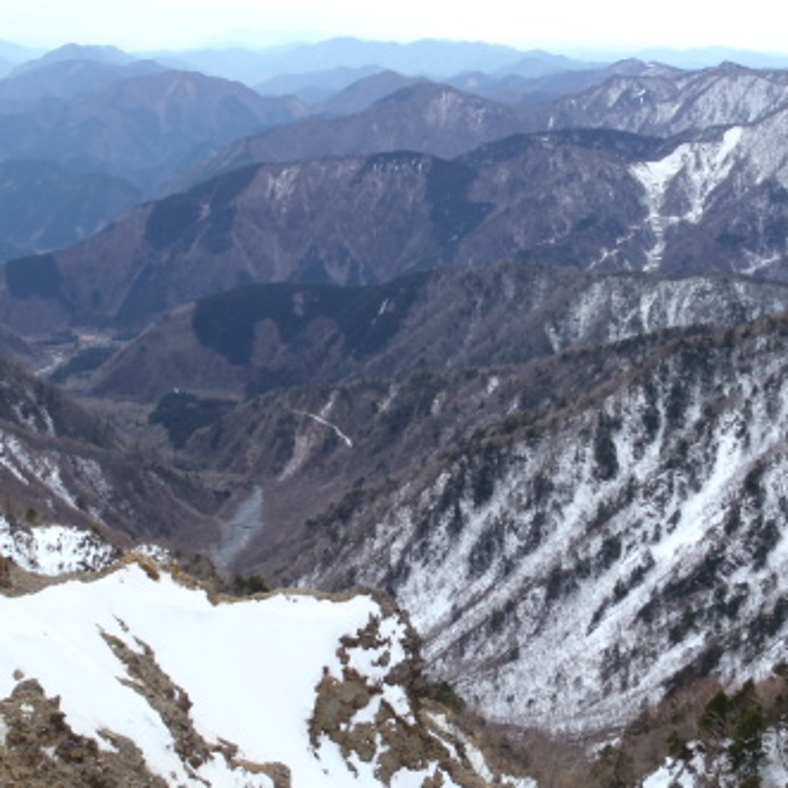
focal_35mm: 48
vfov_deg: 35.4
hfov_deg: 35.3
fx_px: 1236
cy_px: 392
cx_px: 459
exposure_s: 1/200
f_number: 4.5
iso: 80
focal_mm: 6.45
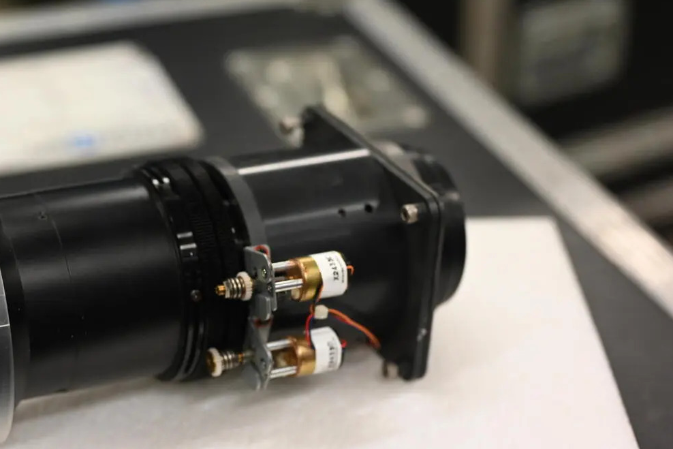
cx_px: 144
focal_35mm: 82
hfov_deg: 24.4
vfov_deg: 16.6
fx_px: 1533
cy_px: 315
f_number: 2.8
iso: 1400
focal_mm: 50
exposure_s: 1/125
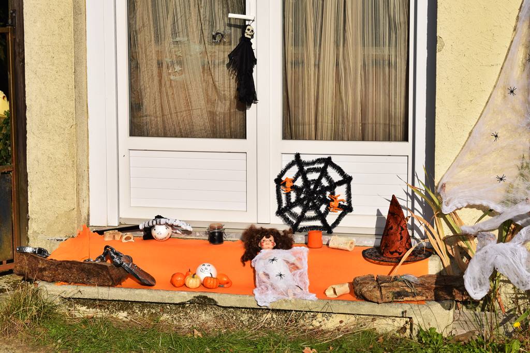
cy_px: 176
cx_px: 265
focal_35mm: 78
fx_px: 1148
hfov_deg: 26.0
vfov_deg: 17.5
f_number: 11
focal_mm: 52
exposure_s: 1/500
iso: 200
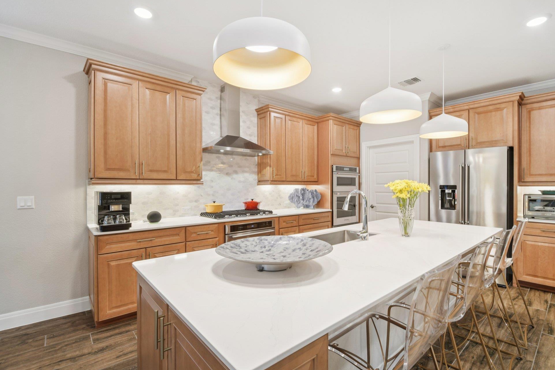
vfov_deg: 73.7
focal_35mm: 16
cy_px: 176
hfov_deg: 96.7
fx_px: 247
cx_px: 291
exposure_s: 1/15
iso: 400
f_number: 8
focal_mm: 10
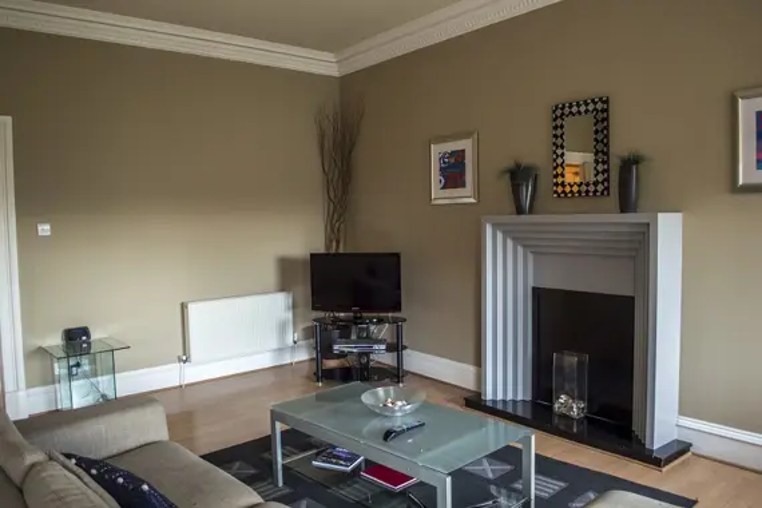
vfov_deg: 47.9
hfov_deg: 67.4
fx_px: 571
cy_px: 254
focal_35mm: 27
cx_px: 381
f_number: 3.5
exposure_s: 1/2
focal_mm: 18
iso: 100
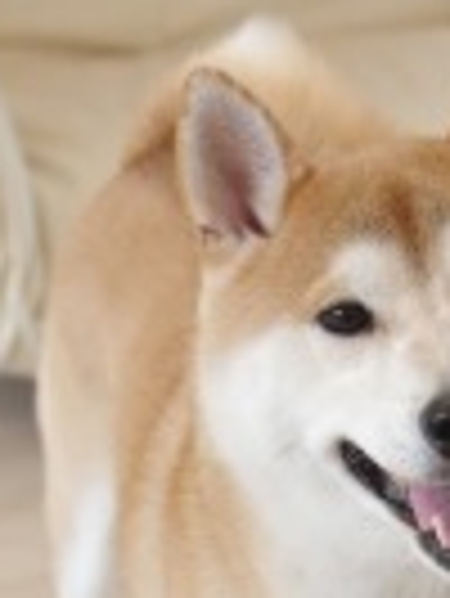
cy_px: 611
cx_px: 418
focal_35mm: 121
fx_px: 2094
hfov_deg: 12.2
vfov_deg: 15.9
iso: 400
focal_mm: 28
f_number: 2.8
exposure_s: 1/60
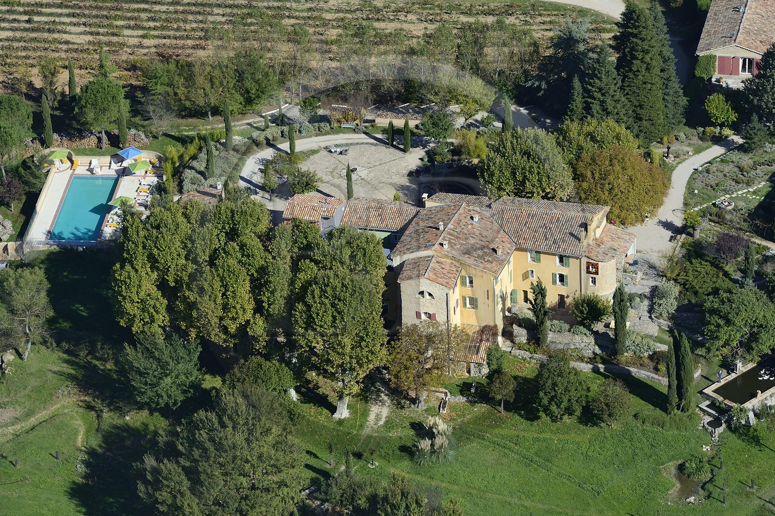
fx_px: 2797
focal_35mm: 130
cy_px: 258
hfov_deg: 15.8
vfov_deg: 10.5
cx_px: 388
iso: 800
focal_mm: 130
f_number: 7.1
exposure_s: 1/2000
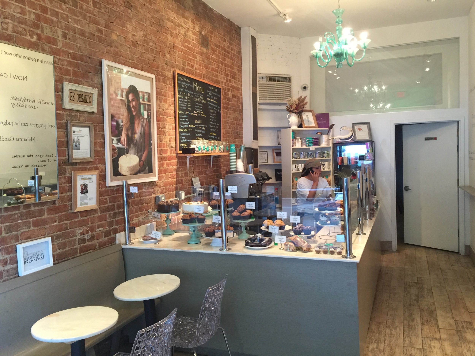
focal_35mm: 29
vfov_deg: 48.2
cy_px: 178
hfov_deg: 61.7
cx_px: 238
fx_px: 398
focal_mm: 4.15
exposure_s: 1/15
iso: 100
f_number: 2.2
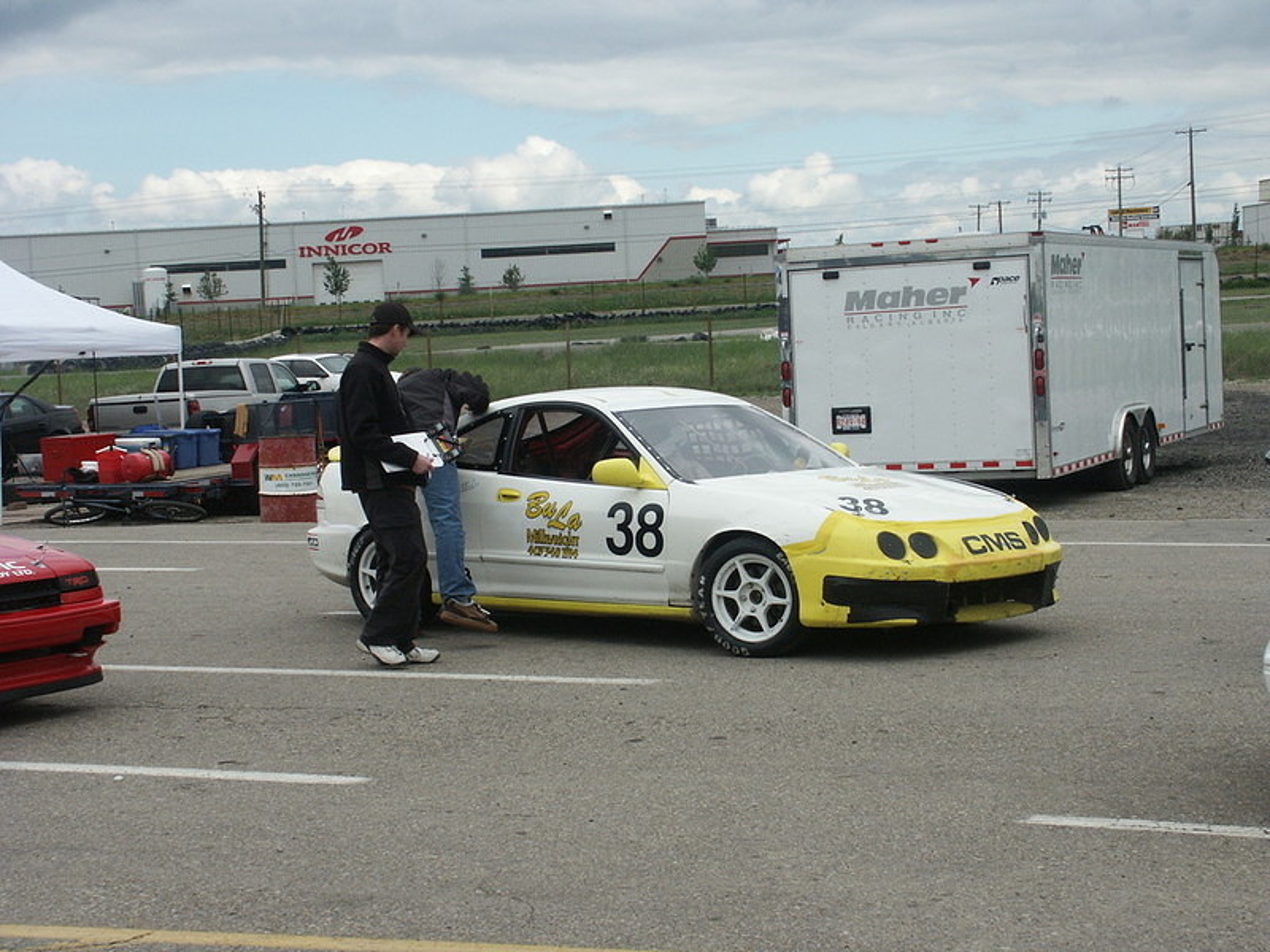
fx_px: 2678
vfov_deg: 20.2
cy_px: 476
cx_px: 635
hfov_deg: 26.7
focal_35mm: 73
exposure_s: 1/500
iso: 100
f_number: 6.7
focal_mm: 18.17
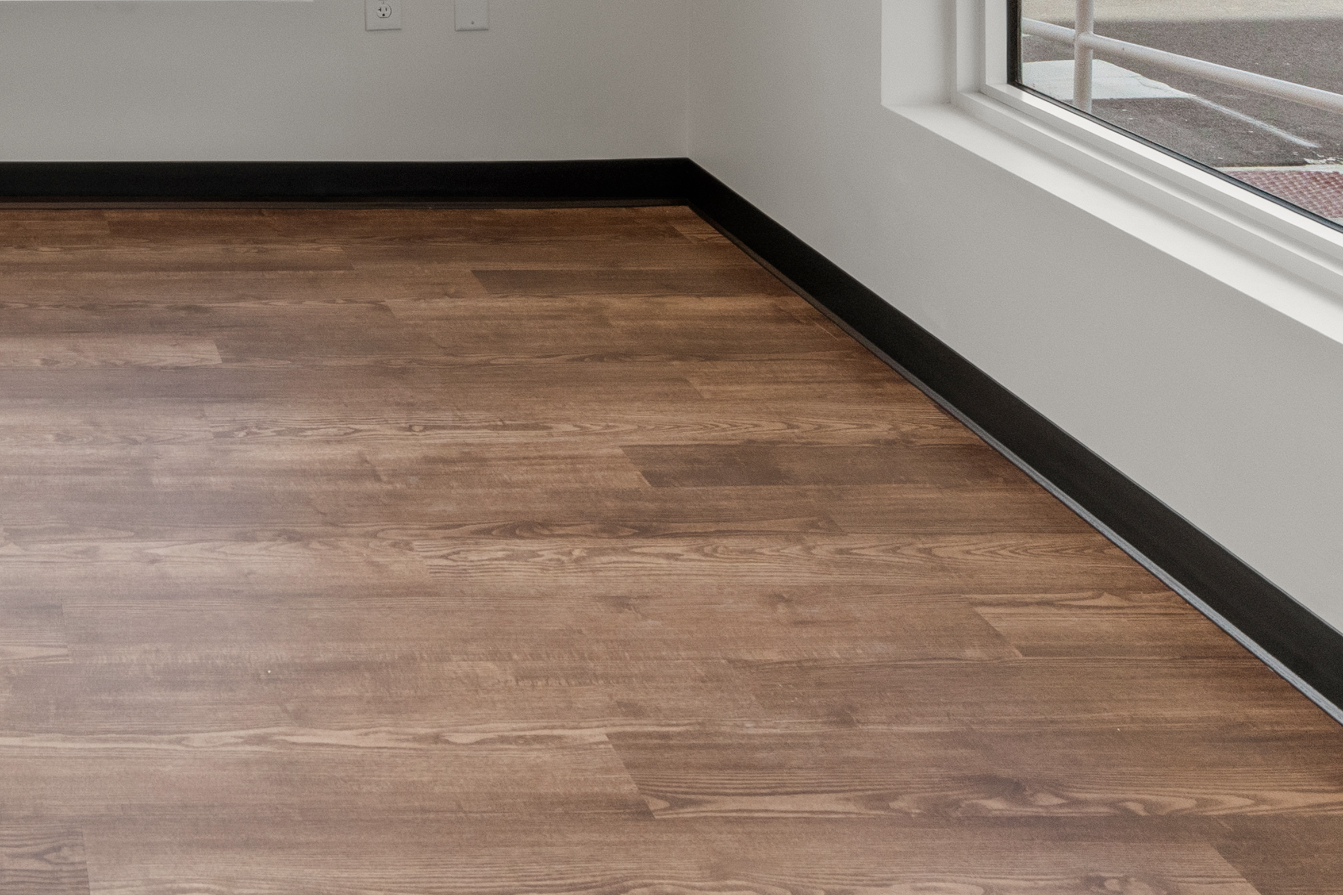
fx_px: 1790
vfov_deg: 23.7
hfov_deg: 35.9
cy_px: -354
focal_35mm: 48
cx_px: -79
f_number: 13
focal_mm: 16
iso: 400
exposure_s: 1/30
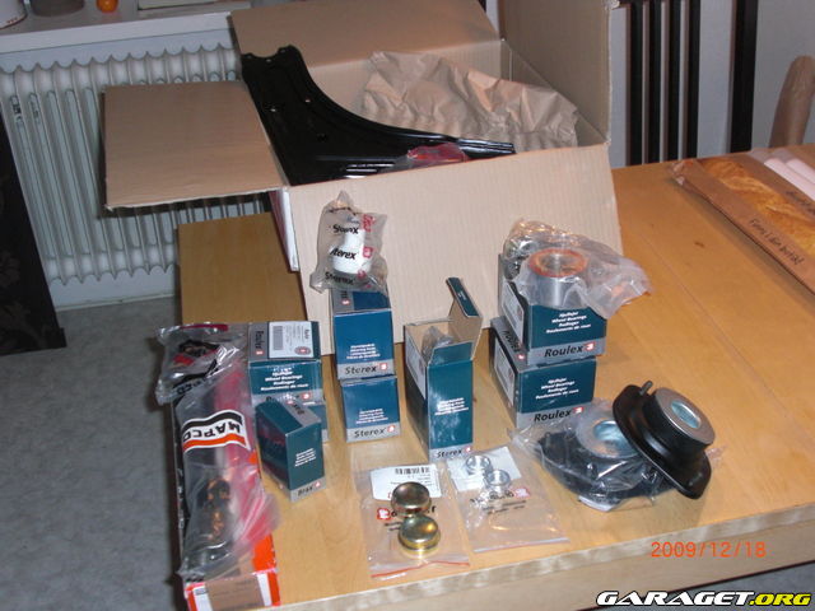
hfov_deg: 43.9
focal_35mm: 43
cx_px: 408
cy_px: 306
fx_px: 1012
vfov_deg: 33.6
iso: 200
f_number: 3.1
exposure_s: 1/60
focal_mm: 7.6
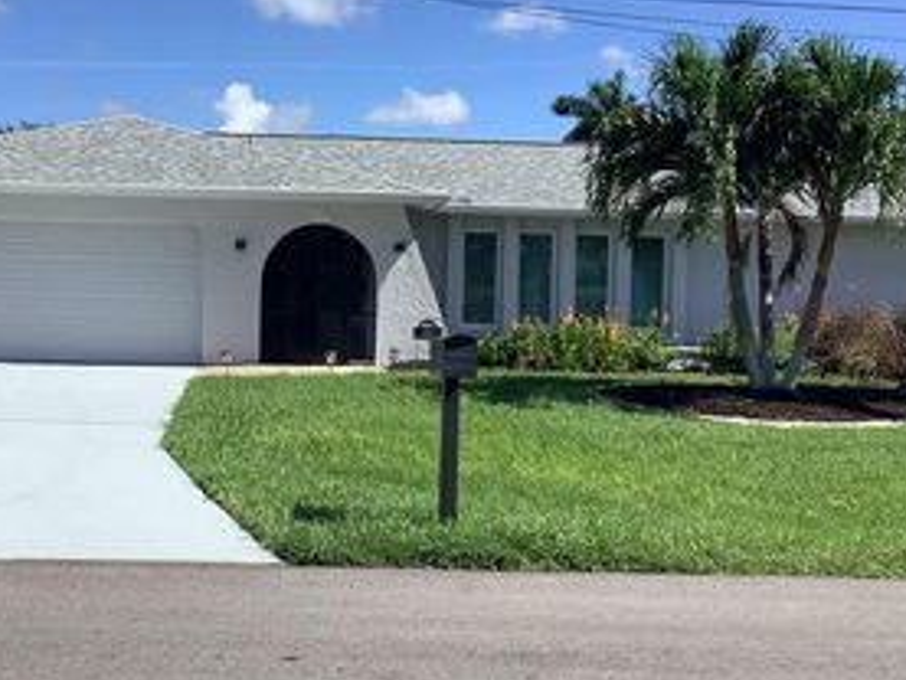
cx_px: 327
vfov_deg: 26.1
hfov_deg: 34.1
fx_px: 1466
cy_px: 312
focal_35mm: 56
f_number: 2.4
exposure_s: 1/1664
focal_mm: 3.3
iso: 25
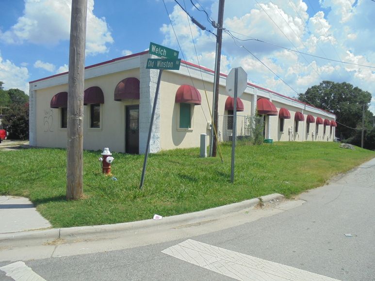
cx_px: 188
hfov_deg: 67.3
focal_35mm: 26
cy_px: 140
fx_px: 282
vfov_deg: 53.1
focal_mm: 4.6
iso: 100
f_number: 11.5
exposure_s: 1/160
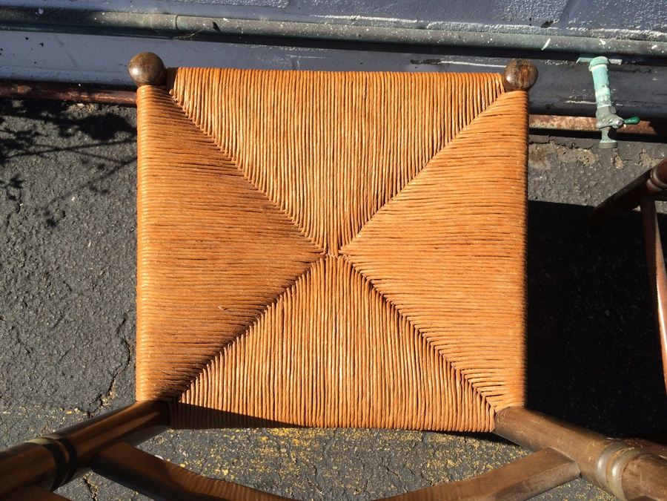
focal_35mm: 30
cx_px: 334
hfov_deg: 60.0
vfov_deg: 46.8
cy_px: 250
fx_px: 578
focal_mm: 4.12
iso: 40
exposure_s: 1/1953
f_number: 2.2
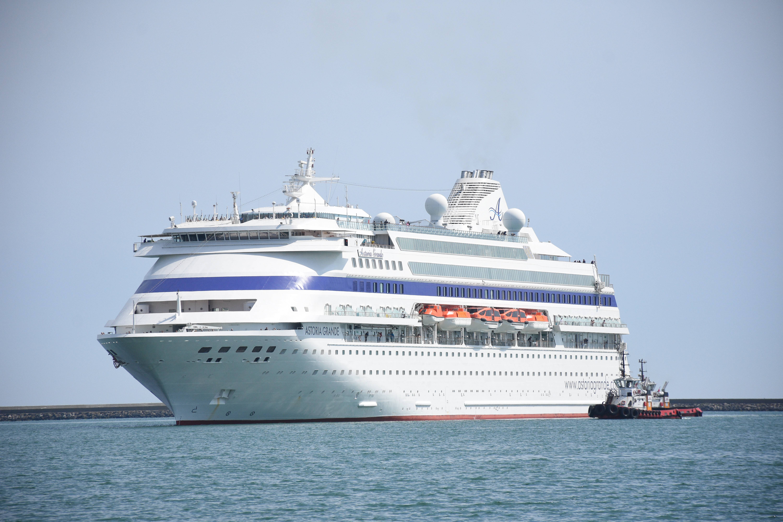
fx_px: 4567
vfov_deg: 6.5
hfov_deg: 9.8
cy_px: 261
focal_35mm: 210
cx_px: 392
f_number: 7.1
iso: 640
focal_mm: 140
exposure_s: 1/3200
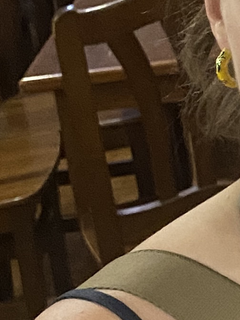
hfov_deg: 8.3
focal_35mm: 156
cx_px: 674
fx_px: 1442
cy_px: -11
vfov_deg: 12.5
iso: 400
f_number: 1.8
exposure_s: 1/33
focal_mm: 4.25
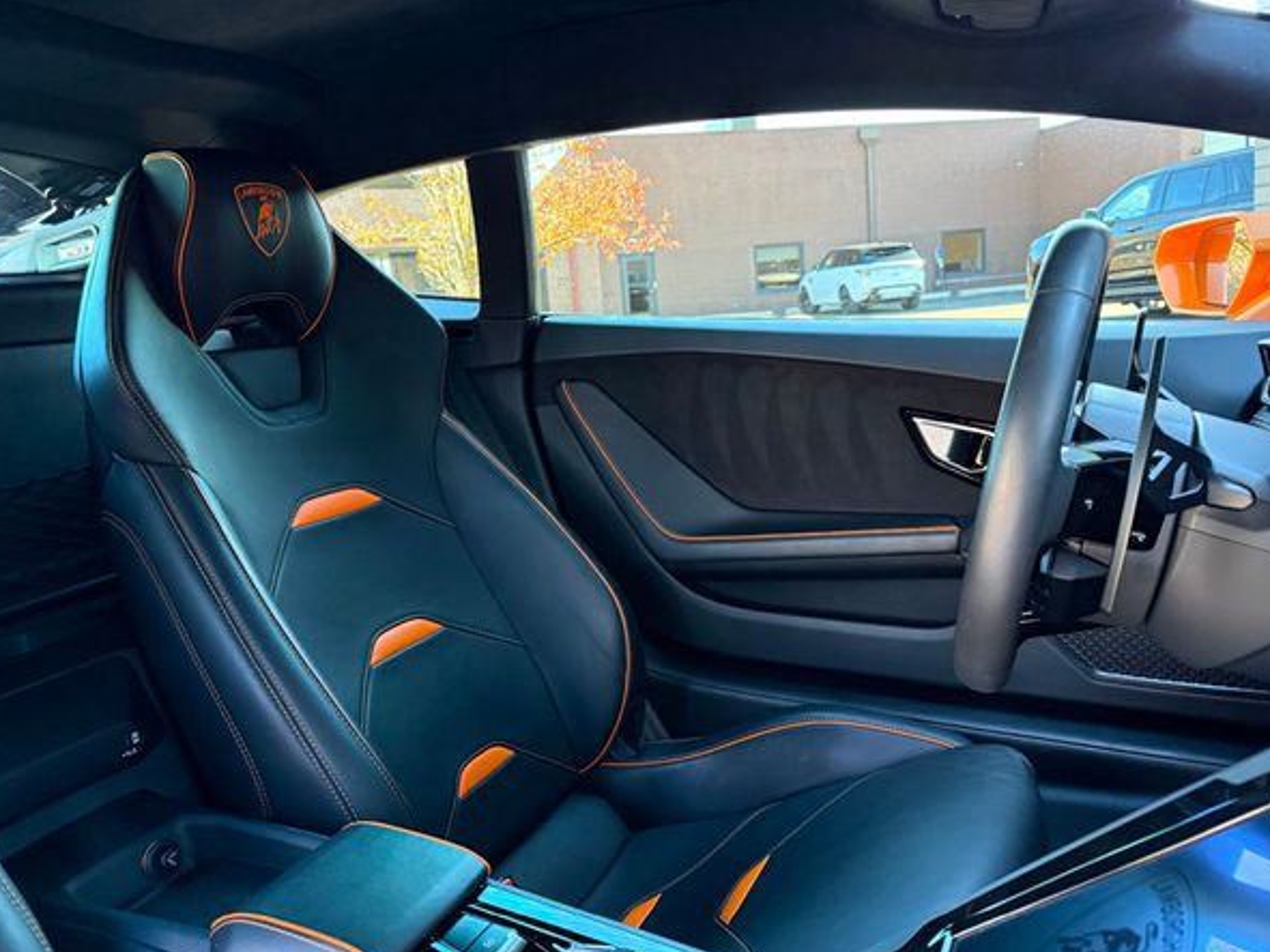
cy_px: 445
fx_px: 954
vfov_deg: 53.0
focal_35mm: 26
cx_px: 662
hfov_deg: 67.3
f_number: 1.78
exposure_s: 1/60
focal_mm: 6.76
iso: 400
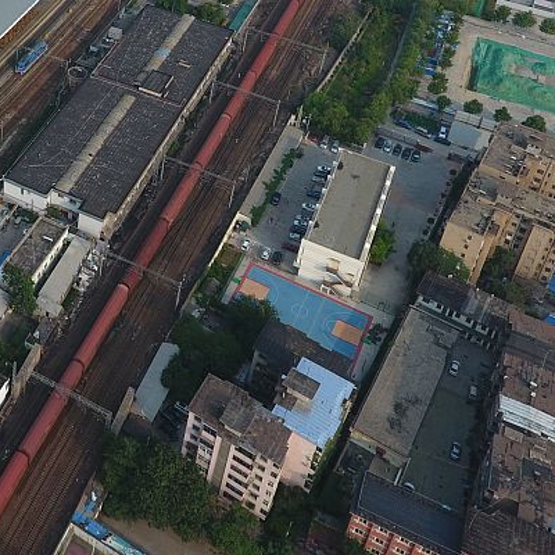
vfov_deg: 29.3
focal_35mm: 53
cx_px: -86
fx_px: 961
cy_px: -42
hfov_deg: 28.6
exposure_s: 1/664
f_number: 2.8
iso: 100
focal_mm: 3.61
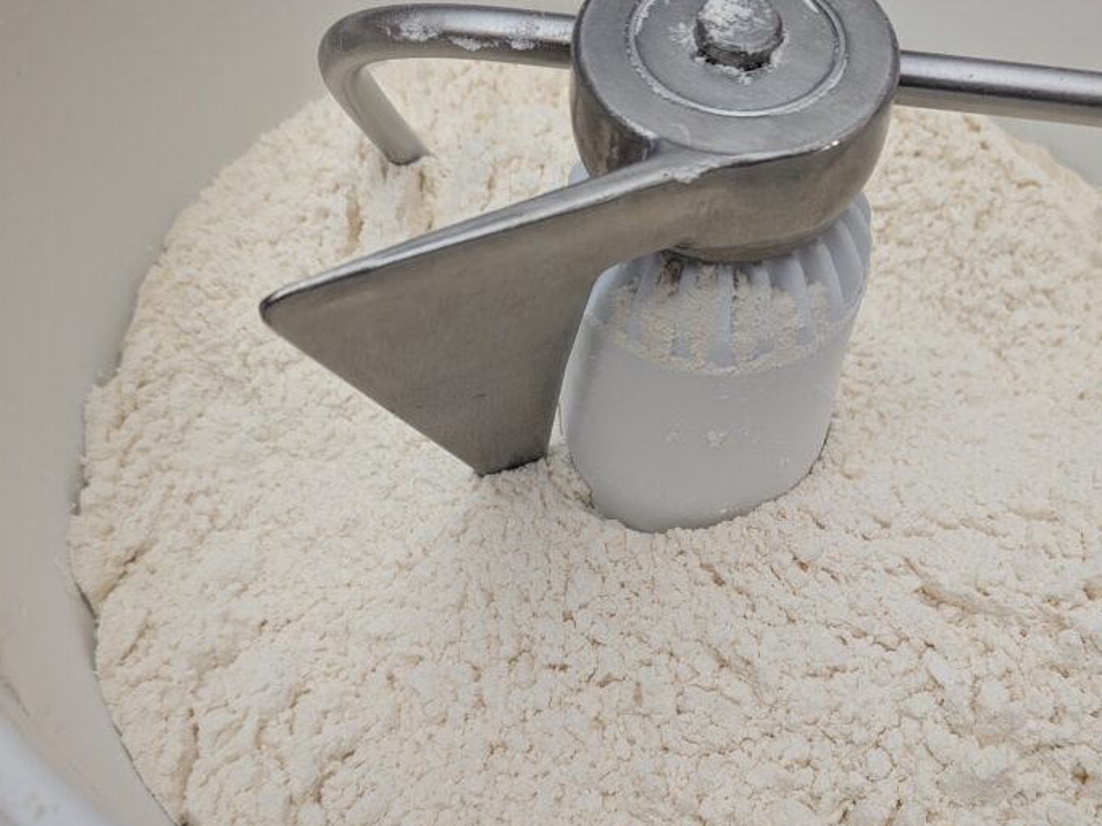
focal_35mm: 36
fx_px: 1146
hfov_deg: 51.0
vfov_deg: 39.6
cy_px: 450
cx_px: 660
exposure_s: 1/100
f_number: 1.7
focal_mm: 4.53
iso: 187
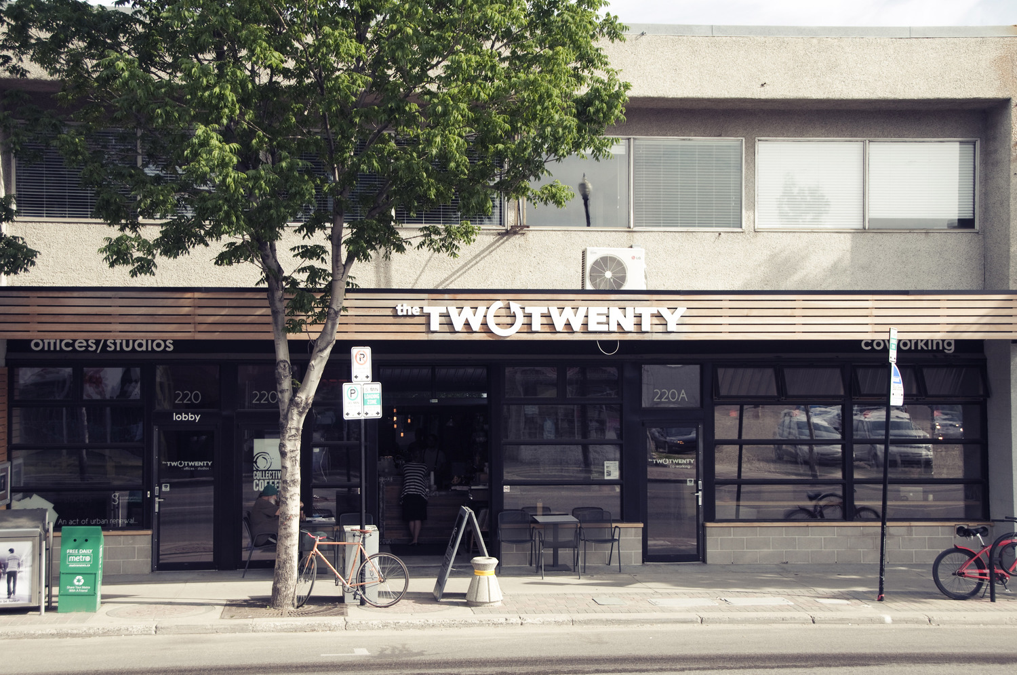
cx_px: 508
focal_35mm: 51
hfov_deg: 38.9
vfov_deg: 26.4
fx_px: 1439
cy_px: 338
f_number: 5.6
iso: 200
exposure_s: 1/125
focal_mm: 34
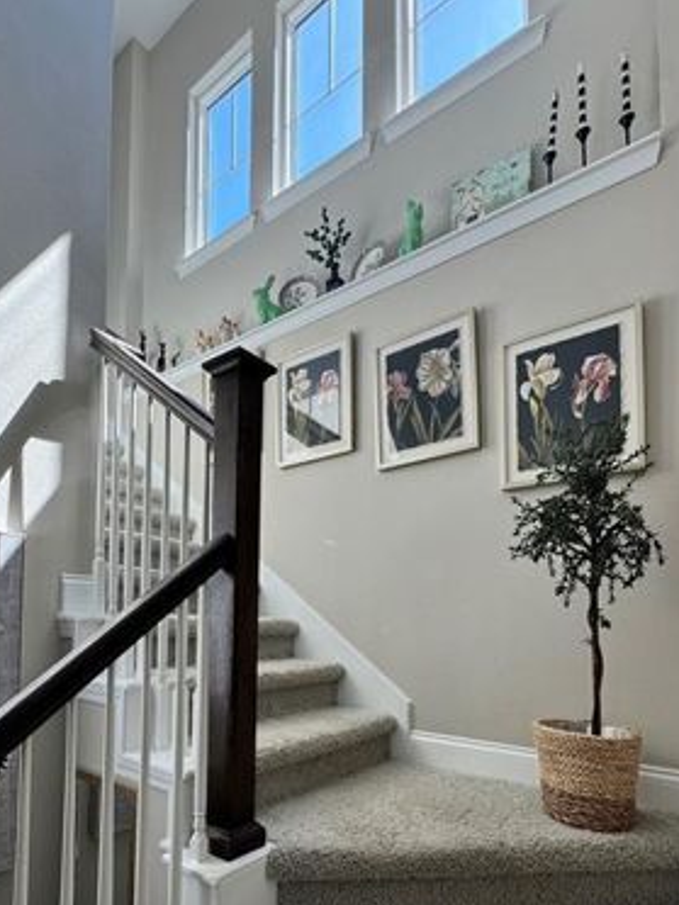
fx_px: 523
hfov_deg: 65.7
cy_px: 603
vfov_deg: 79.1
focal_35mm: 20
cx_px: 298
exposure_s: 1/99
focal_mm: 2.22
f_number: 2.2
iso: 50
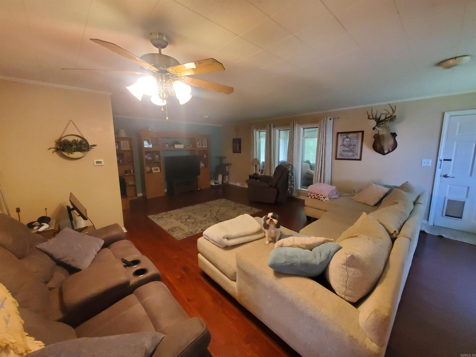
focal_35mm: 13
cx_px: 238
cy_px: 178
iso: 500
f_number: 2.2
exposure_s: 1/40
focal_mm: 1.8
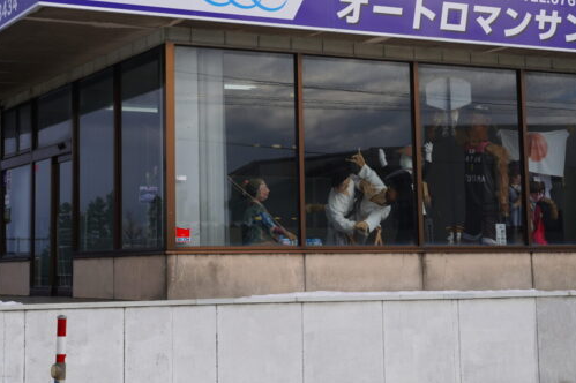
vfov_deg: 17.6
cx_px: 233
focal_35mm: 77
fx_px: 1231
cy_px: 119
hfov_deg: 26.3
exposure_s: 1/60
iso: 100
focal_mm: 50
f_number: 6.3
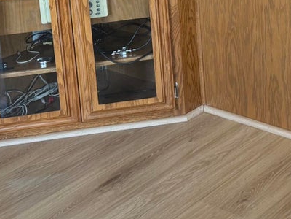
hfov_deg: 22.2
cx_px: 340
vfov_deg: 16.0
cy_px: -137
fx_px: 689
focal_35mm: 82
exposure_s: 1/60
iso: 125
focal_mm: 6.76
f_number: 1.78
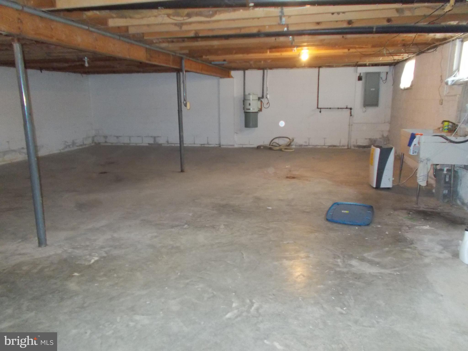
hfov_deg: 67.3
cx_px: 234
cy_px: 176
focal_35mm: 26
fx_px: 352
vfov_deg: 53.1
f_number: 3.2
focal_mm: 4.6
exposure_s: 1/25
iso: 800
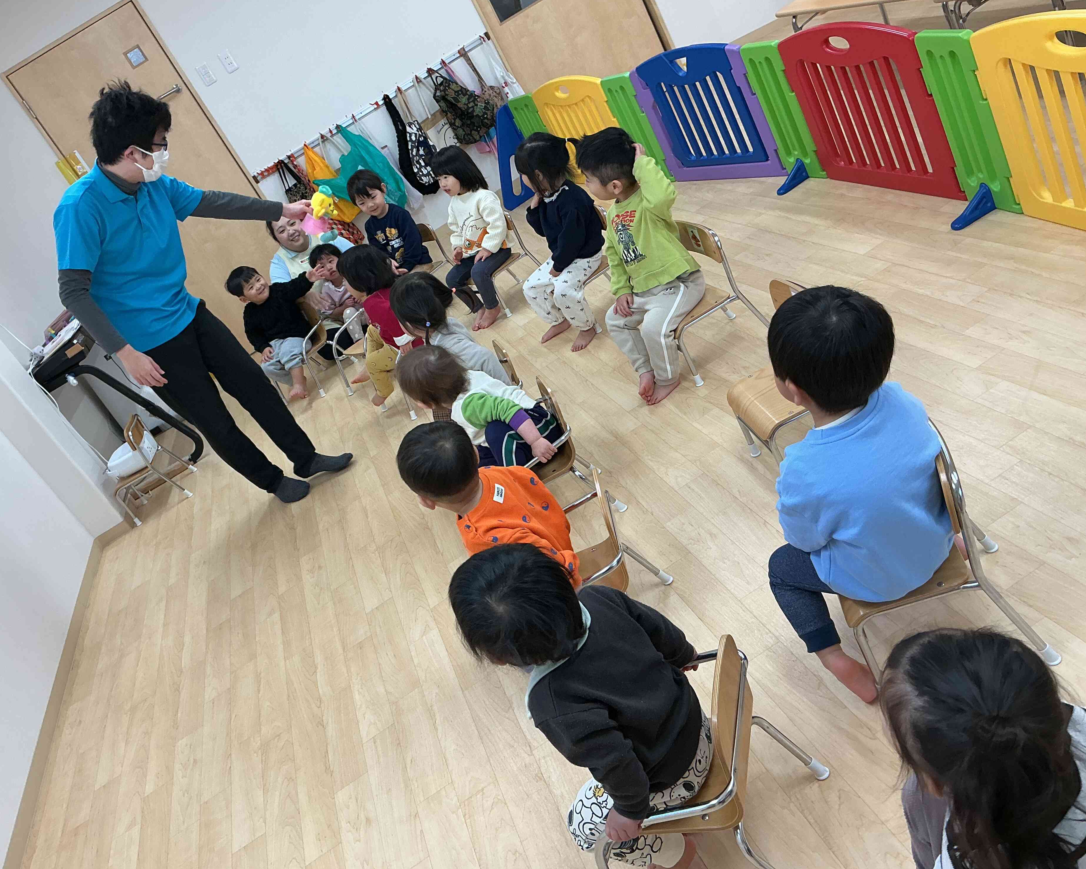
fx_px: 996
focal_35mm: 31
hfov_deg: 57.1
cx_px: 509
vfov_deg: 47.1
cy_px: 429
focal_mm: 3
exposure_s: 1/120
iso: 64
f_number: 1.8
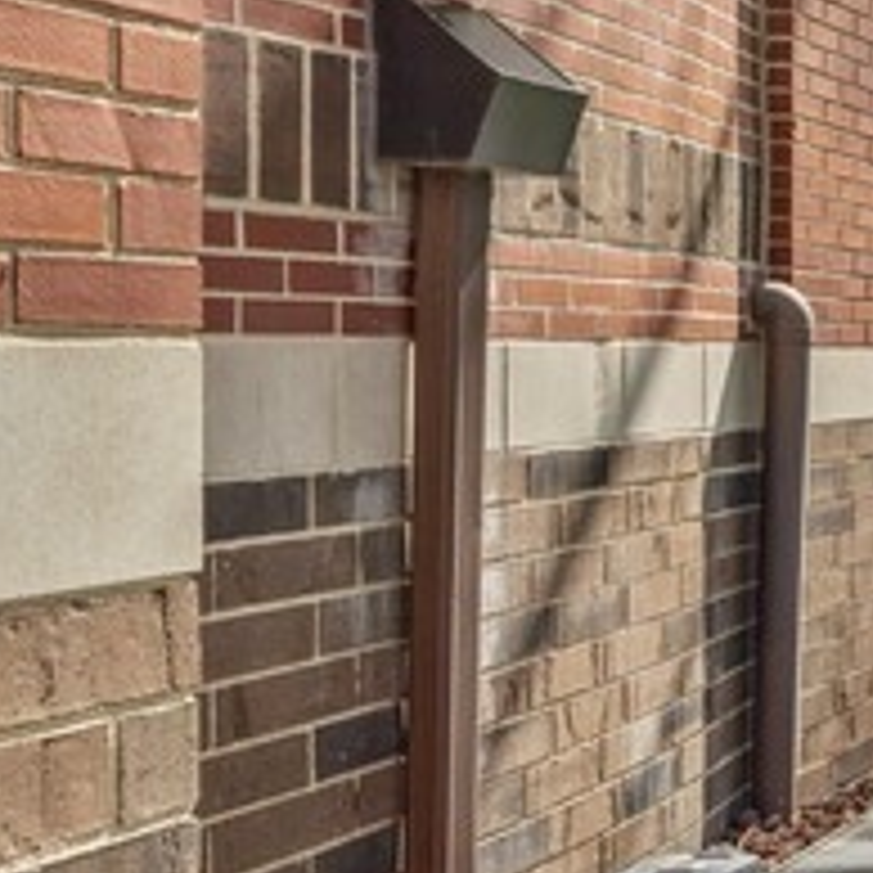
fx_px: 1798
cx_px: 1683
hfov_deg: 18.9
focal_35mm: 63
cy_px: 360
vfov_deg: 27.3
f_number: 8
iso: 320
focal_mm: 16
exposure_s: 1/500
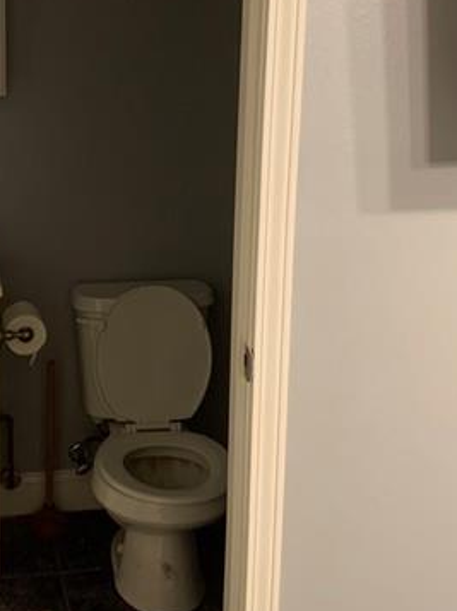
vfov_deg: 34.2
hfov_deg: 25.6
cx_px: 96
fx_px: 988
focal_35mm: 56
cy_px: 222
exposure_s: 1/40
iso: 320
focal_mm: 4.25
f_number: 1.8
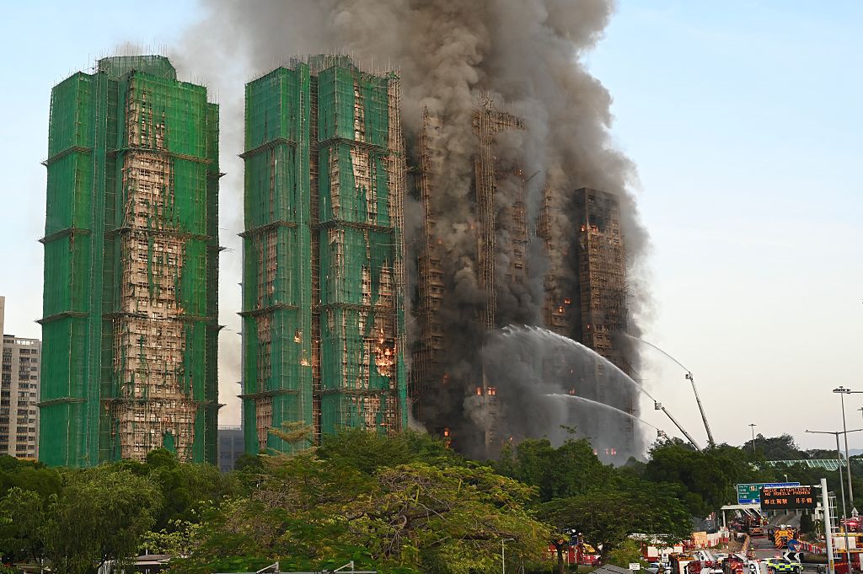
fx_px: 1102
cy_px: 287
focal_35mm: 46
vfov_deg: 29.2
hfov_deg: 42.8
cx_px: 432
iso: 450
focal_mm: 46
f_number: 8
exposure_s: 1/125
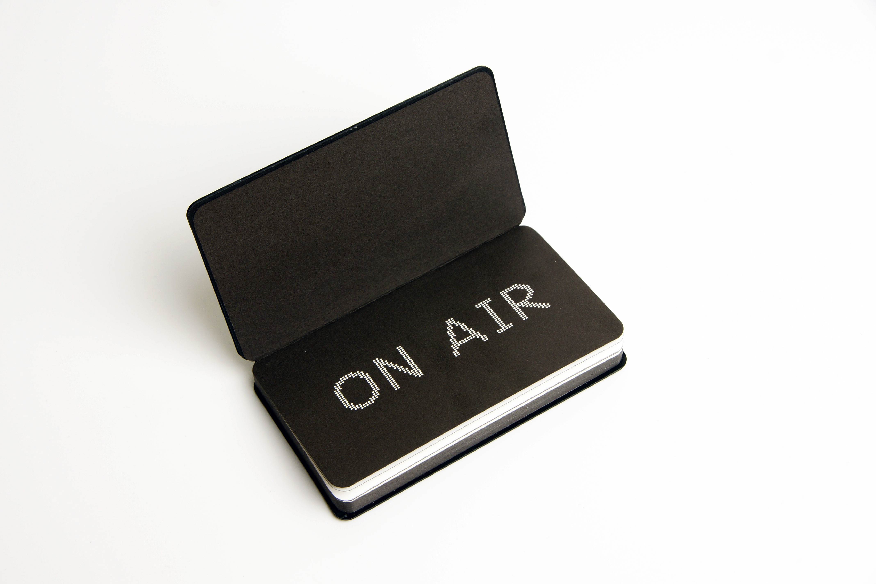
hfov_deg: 29.9
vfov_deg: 20.2
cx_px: 438
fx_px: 1642
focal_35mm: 68
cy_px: 292
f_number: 11
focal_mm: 45
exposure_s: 1/100
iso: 250
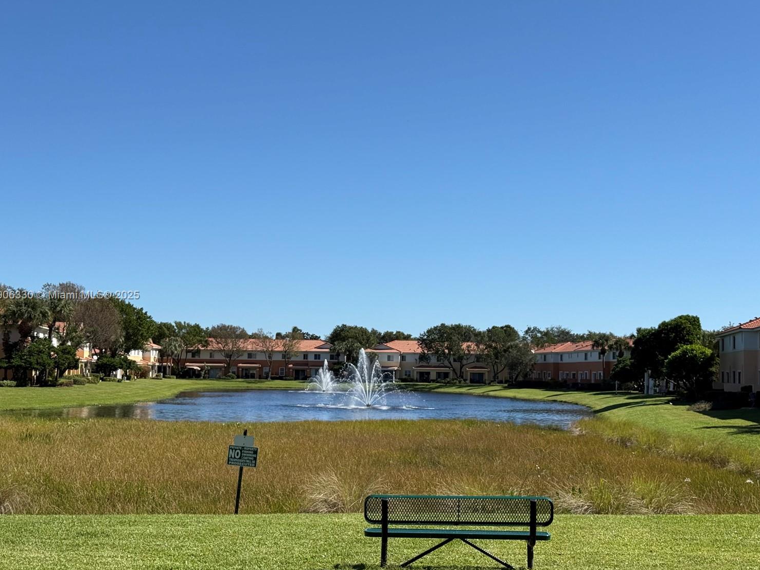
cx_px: 386
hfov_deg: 36.8
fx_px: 1142
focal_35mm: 52
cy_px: 296
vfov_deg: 28.0
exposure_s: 1/6536
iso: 64
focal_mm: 6.76
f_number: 1.78
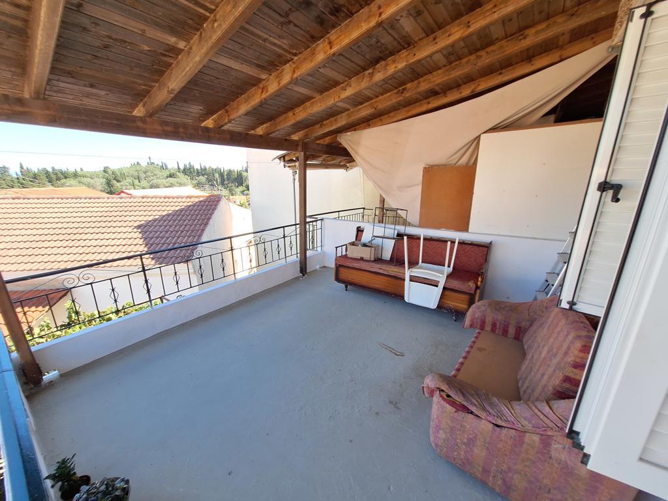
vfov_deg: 89.9
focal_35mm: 13
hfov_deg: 106.2
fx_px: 251
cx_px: 334
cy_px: 250
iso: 40
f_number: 2.2
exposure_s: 1/395
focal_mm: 1.74
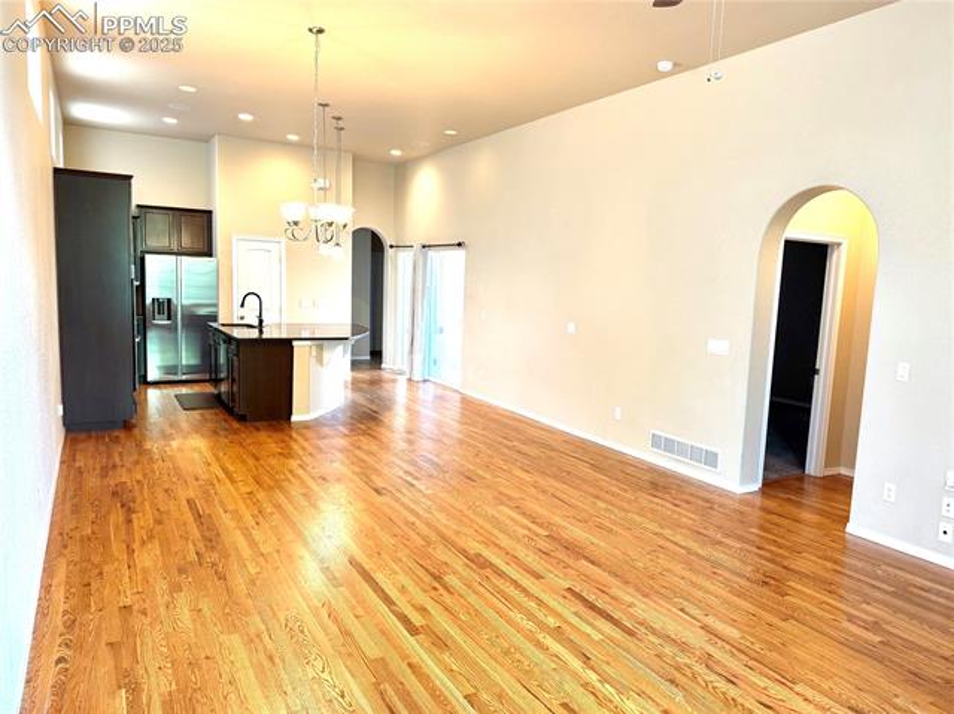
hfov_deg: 71.6
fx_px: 661
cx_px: 477
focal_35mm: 24
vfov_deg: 56.8
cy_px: 357
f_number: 1.78
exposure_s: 1/60
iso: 125
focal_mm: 6.76
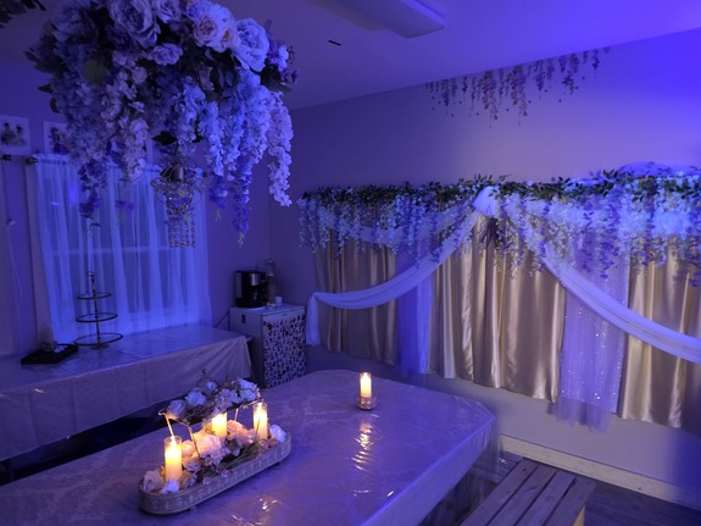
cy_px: 272
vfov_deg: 56.8
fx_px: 486
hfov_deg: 71.6
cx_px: 357
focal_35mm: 24
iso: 1250
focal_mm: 6.3
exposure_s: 1/15
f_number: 1.7
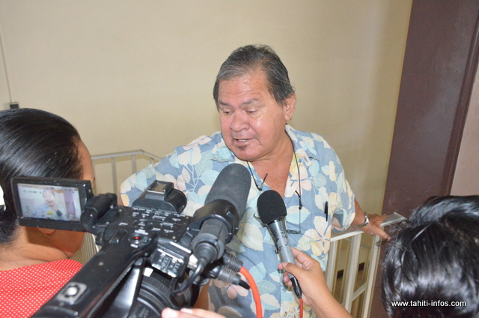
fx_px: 438
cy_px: 159
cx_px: 240
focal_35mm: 33
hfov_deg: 57.3
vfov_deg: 39.8
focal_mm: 22
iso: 6400
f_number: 8
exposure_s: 1/80
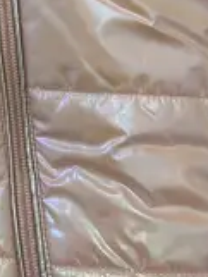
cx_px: -76
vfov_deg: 17.2
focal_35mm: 112
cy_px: 9
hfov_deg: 12.7
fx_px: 896
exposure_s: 1/50
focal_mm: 6.86
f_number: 1.78
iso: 125
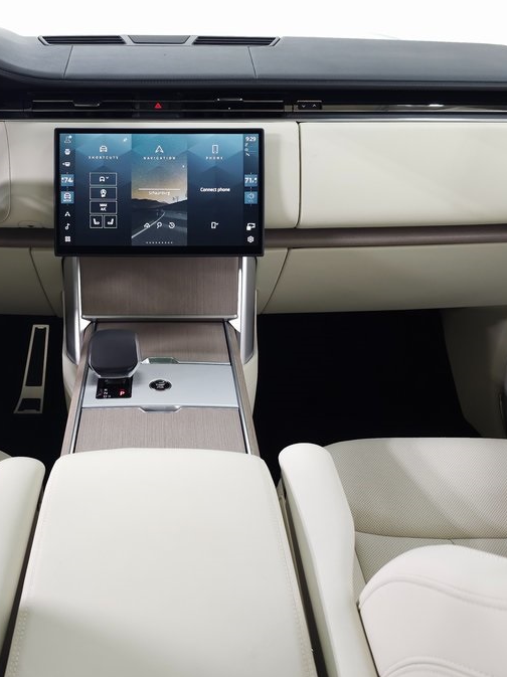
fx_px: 684
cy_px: 365
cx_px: 164
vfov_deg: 52.6
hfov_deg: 40.1
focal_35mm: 35
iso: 125
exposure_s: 1/60
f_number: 1.7
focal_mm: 6.3
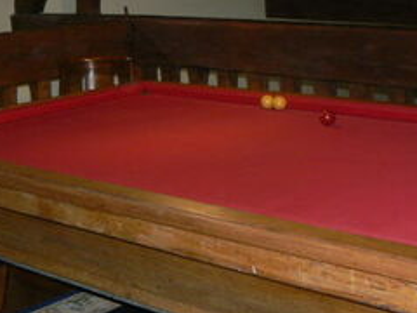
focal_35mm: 72
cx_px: 266
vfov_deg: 20.4
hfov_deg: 26.9
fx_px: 867
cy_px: 200
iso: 160
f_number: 2.8
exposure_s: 1/40
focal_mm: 6
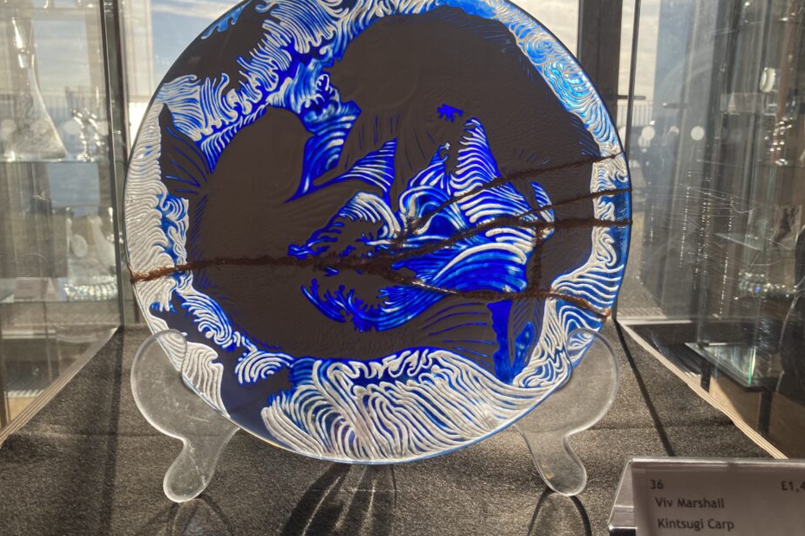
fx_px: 715
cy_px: 259
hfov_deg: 58.7
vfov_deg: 41.1
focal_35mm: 32
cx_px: 403
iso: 20
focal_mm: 3.99
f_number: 1.8
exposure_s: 1/1372
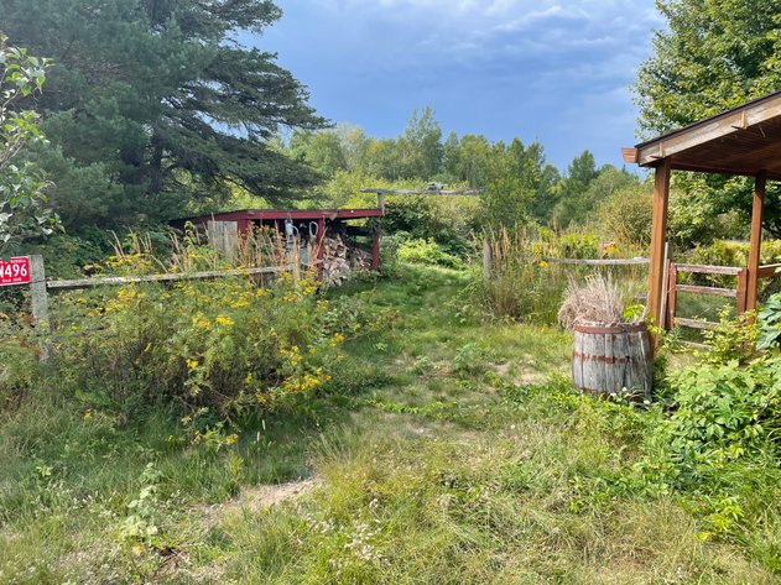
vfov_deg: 53.0
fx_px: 586
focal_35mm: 26
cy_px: 292
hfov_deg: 67.3
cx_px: 390
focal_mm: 4.2
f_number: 1.6
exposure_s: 1/932
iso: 32
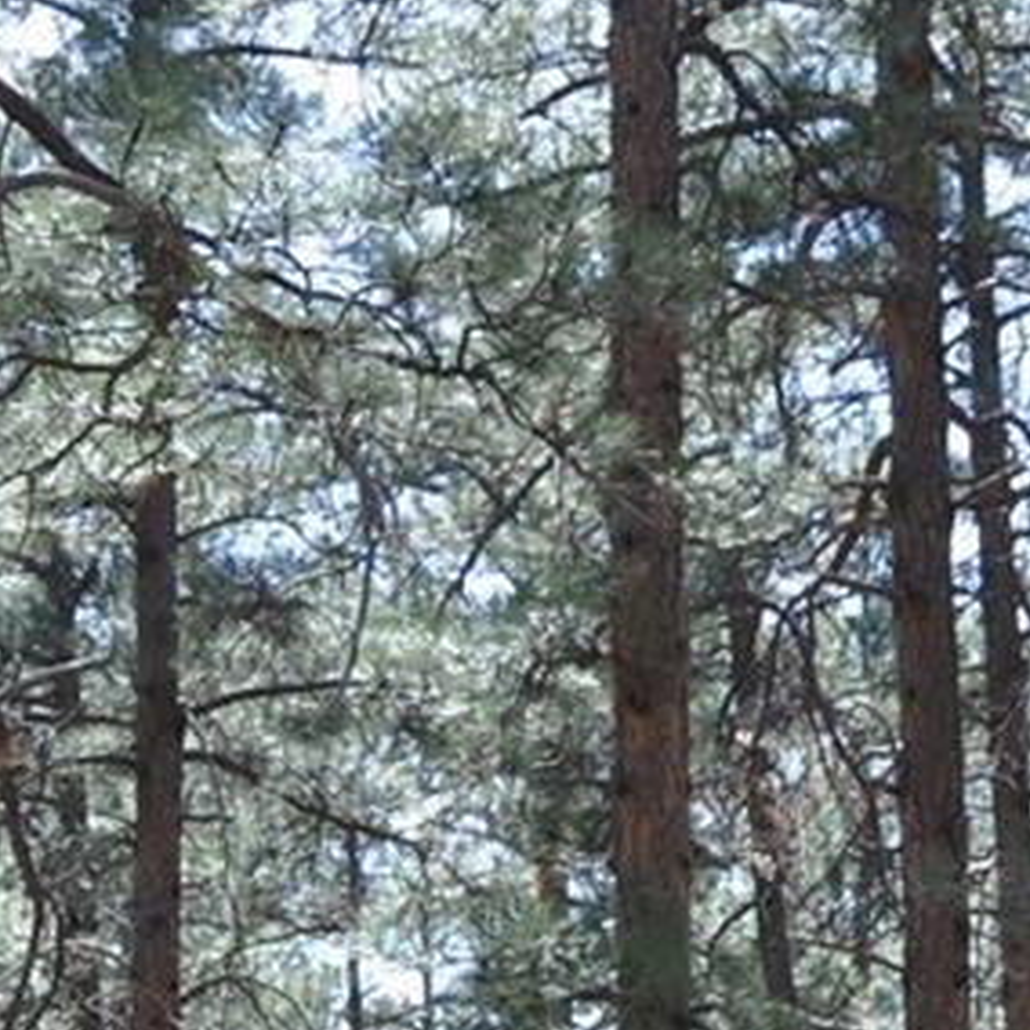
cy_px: 1530
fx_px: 4343
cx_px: 573
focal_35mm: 129
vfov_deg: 12.8
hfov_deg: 13.5
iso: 200
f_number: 6.3
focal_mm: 18
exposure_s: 1/160
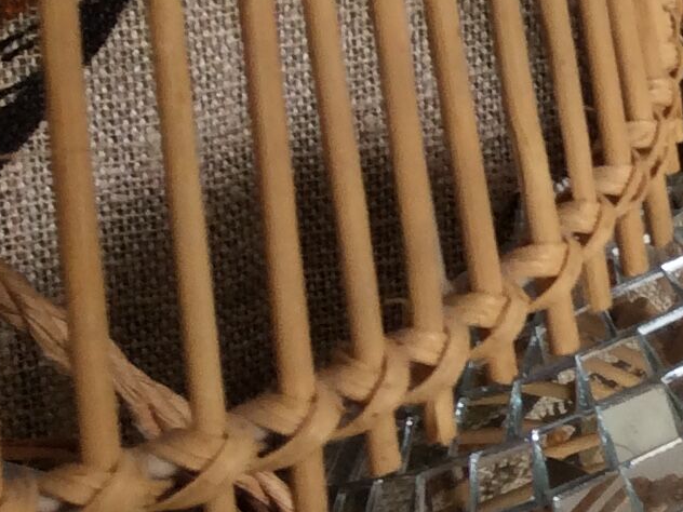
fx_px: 2585
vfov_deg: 11.2
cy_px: 38
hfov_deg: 13.1
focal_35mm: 131
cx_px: 1366
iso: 32
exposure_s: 1/25
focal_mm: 3.3
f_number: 2.4
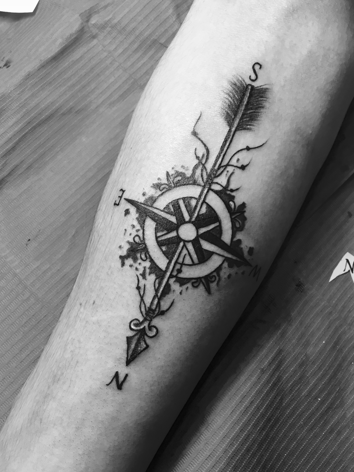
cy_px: 233
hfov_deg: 45.4
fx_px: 423
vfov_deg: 58.3
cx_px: 185
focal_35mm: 31
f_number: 2.2
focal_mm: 4.15
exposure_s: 1/33
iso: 32
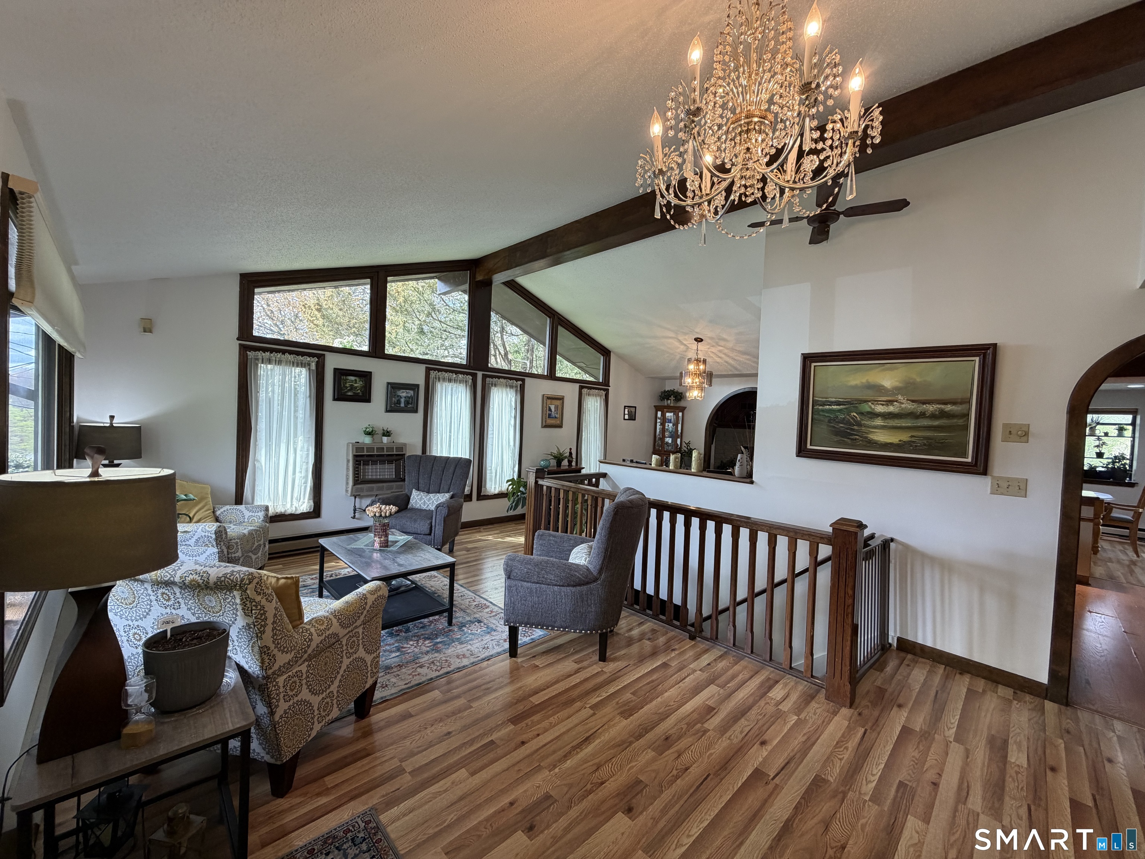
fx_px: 463
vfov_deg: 85.7
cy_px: 430
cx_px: 572
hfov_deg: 102.1
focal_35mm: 14
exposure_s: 1/120
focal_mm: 2.22
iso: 160
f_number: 2.2
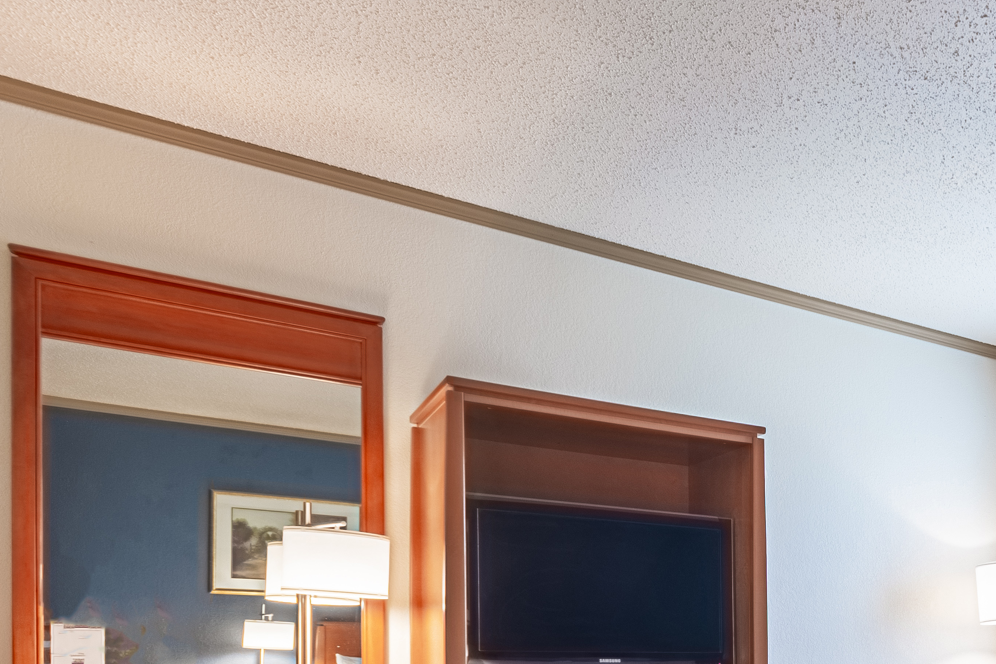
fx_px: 913
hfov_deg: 47.3
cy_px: 714
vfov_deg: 34.9
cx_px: 1001
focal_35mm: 33
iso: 400
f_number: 7.1
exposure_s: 1/80
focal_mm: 10
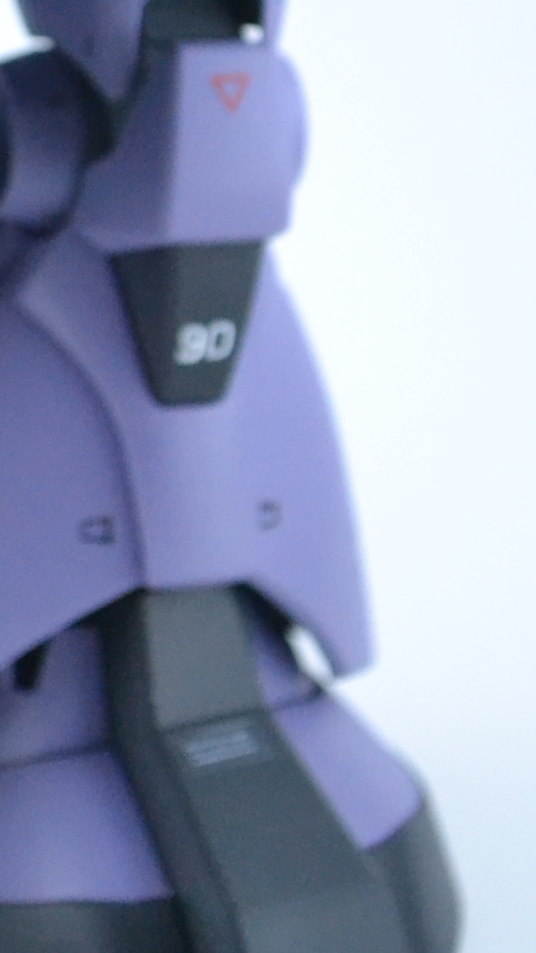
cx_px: -44
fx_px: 6888
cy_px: 52
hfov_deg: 4.4
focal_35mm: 273
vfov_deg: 7.9
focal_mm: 55
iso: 3200
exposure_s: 1/200
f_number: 5.6
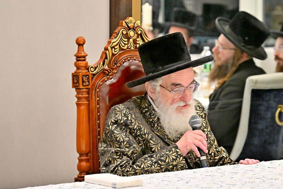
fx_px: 1414
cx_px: 142
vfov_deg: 7.6
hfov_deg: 11.4
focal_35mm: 180
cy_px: 94
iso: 2000
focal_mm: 120
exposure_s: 1/320
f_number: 4
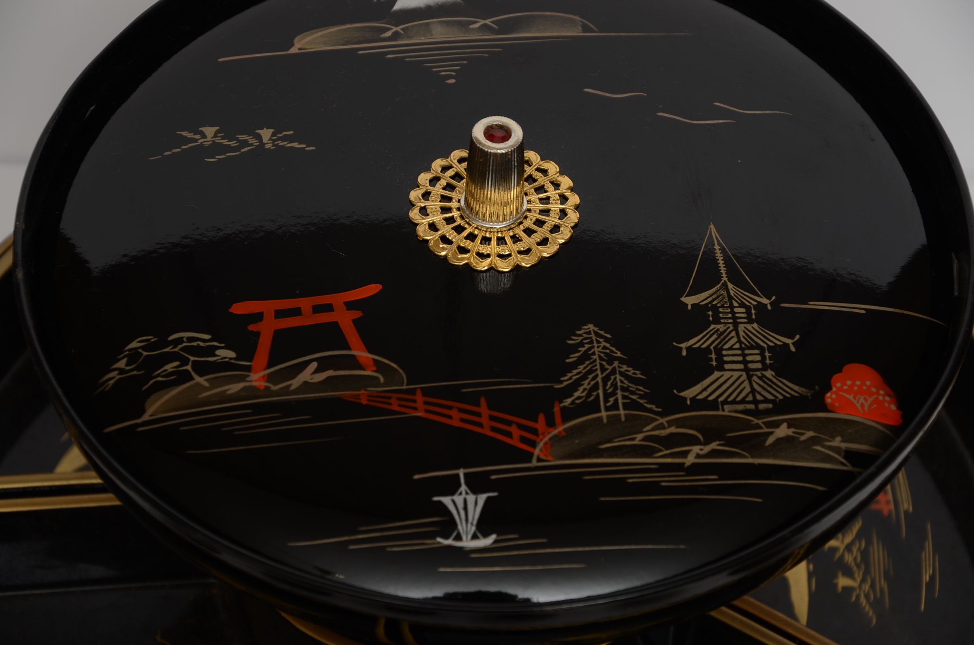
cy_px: 322
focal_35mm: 135
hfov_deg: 15.2
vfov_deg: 10.1
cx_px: 487
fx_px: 3645
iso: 100
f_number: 6.3
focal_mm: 90
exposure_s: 1/60
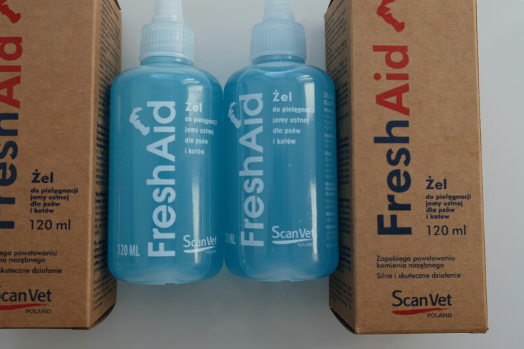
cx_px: 237
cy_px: 152
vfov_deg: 37.8
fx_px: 510
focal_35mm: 35
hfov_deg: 54.3
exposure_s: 1/140
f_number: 4.5
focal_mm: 18
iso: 200
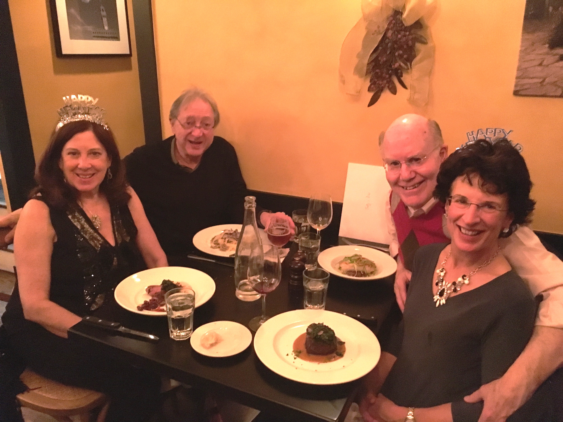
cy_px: 211
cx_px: 282
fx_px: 472
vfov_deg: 48.2
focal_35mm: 29
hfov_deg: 61.7
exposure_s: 1/15
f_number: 2.2
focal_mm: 4.15
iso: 1250
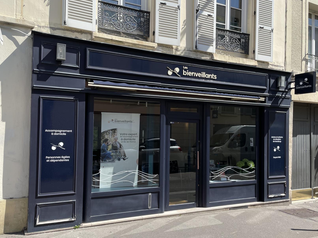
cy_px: 128
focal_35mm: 31
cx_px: 158
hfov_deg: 58.3
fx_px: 285
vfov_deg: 45.4
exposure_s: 1/1795
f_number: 1.6
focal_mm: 4.2
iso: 32
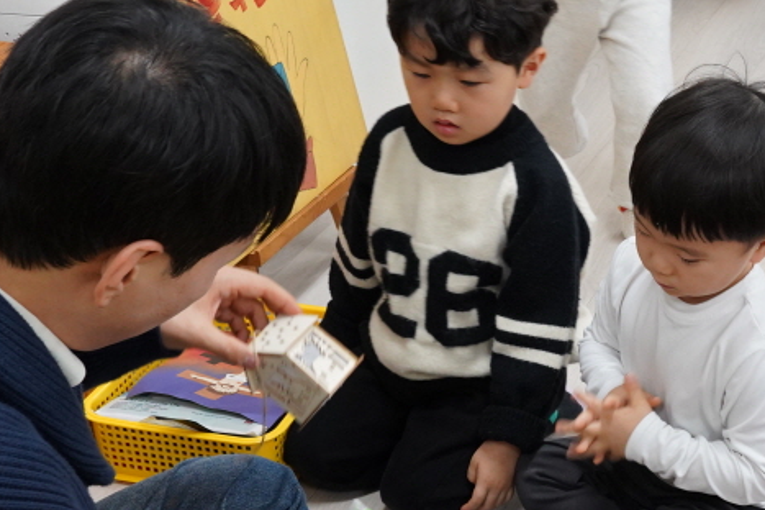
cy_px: 368
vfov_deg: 17.4
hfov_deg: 25.6
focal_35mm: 78
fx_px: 1657
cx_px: 585
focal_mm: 28
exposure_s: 1/50
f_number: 7.1
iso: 2500
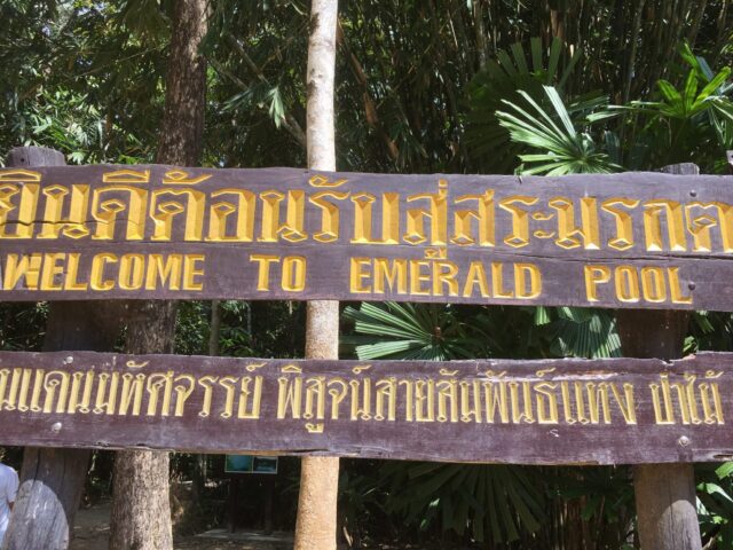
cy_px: 275
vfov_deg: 48.2
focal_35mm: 29
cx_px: 366
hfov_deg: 61.7
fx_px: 614
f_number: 2.2
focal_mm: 4.15
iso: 25
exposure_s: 1/793
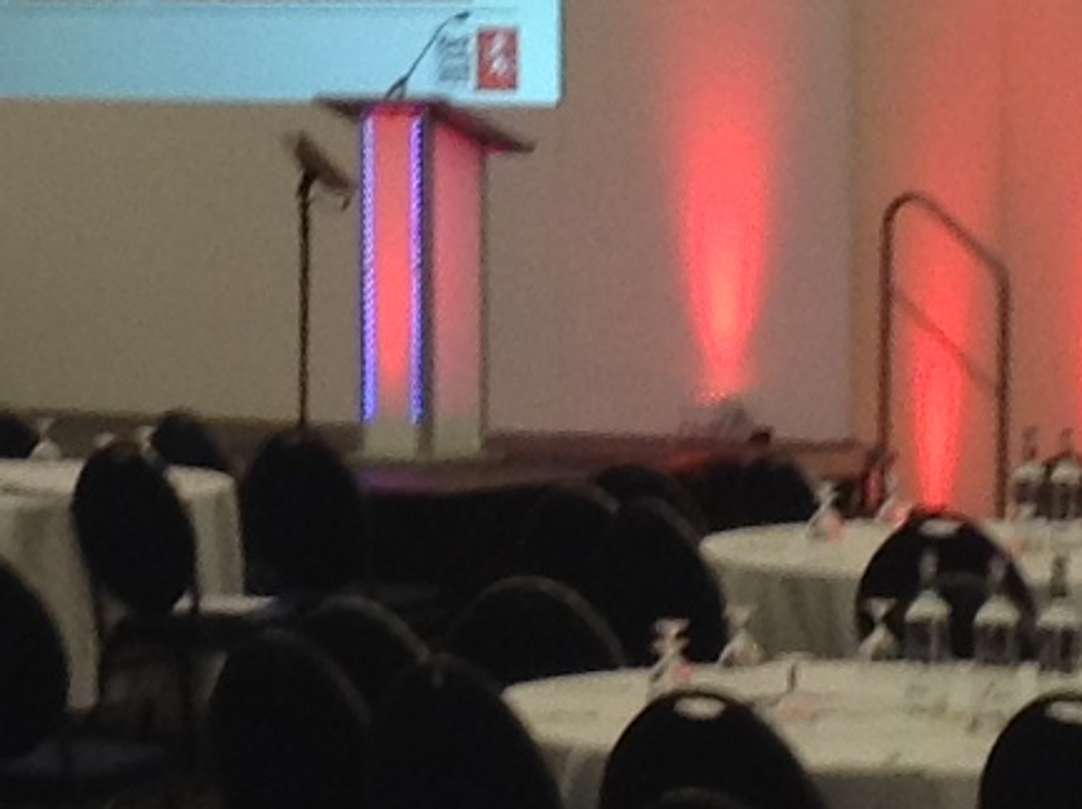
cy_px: 60
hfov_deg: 10.0
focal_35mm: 198
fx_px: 6182
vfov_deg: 7.5
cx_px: 433
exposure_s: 1/24
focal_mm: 3.3
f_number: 2.4
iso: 50
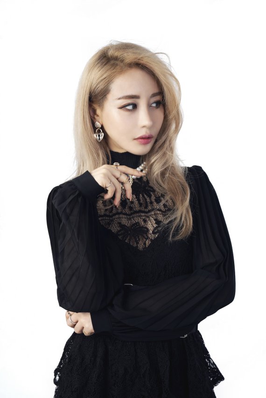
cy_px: 199
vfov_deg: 41.1
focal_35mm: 48
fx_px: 532
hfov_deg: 28.1
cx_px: 133
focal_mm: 48
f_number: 8
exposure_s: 1/160
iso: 200
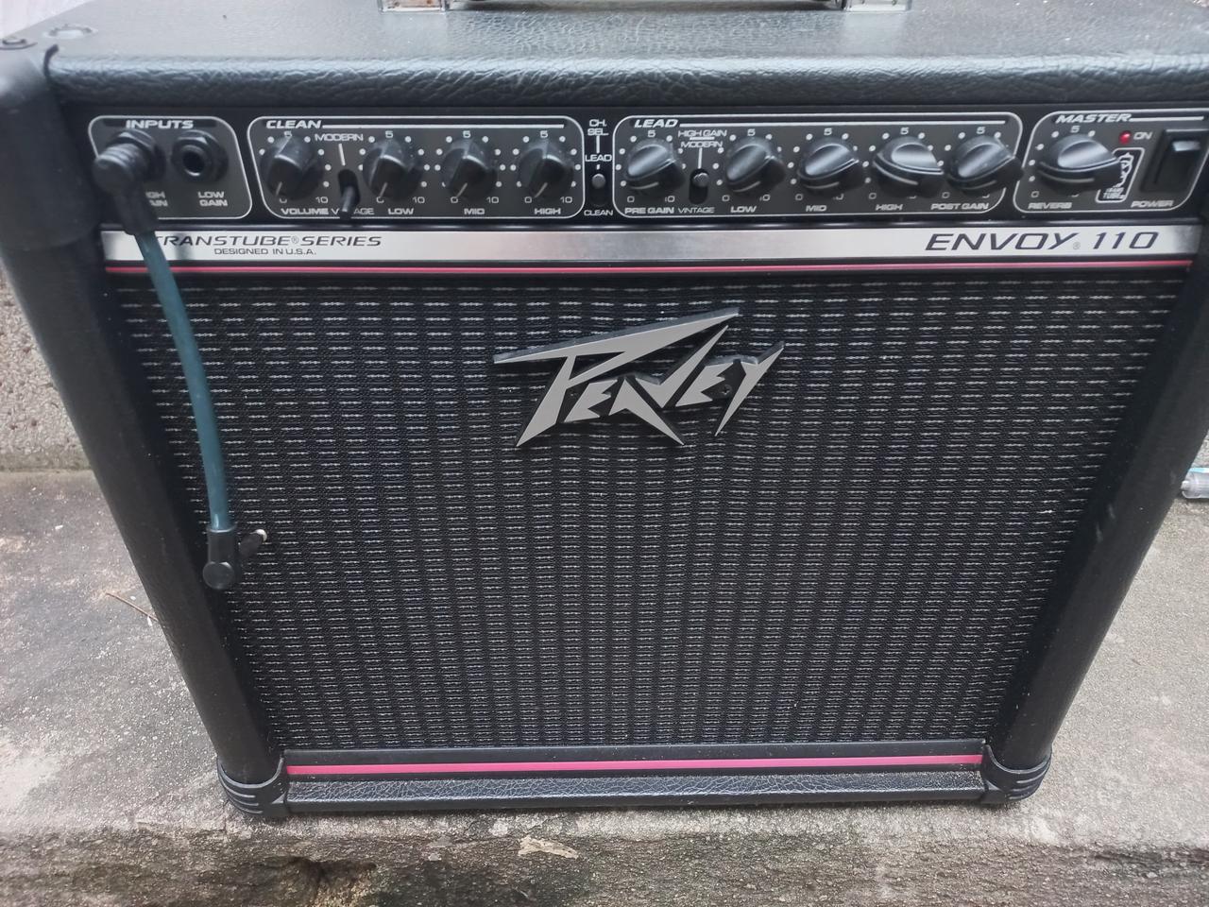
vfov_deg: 54.9
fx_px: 873
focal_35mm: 25
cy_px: 454
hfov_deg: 69.4
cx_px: 604
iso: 400
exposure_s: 1/24
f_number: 1.8
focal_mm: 4.6
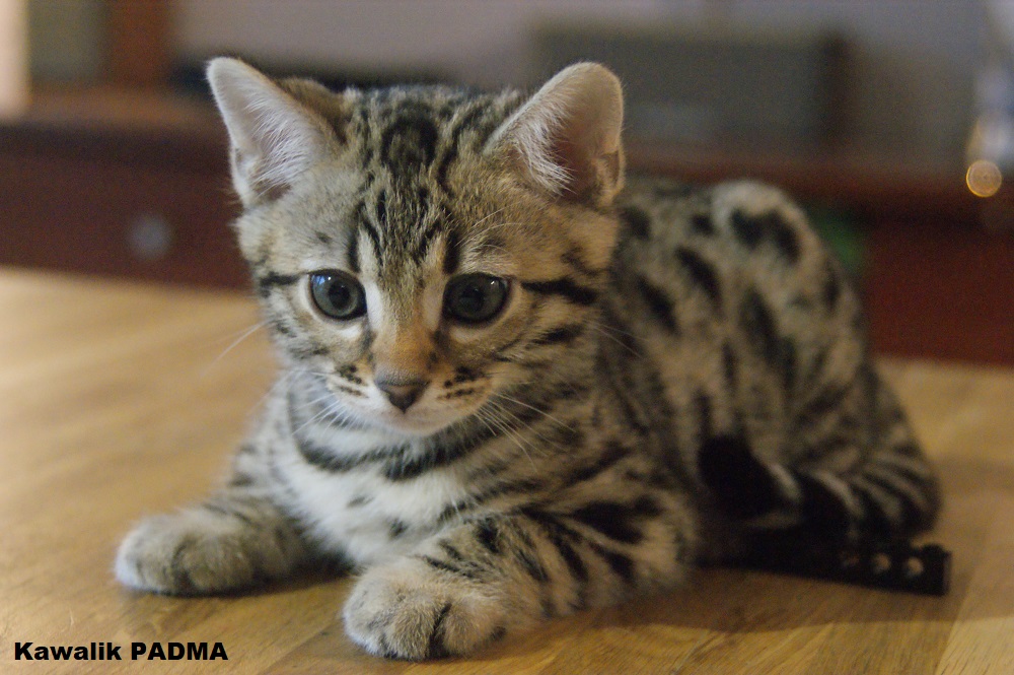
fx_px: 2322
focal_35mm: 82
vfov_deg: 16.5
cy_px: 338
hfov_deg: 24.6
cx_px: 507
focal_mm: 55
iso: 3200
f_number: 5
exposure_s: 1/25
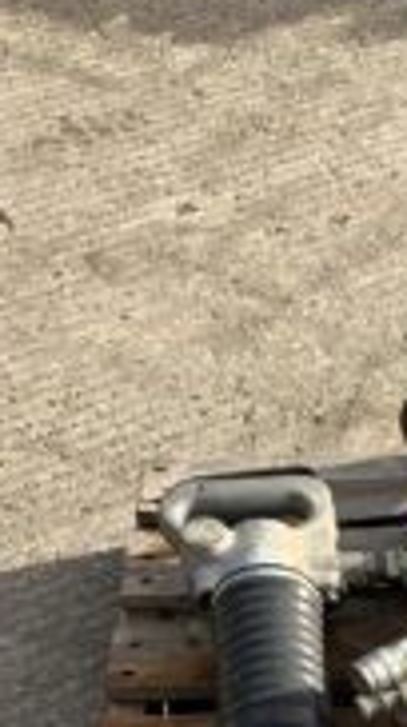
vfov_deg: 18.2
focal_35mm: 111
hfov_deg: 9.8
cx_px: 910
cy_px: 899
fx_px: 2136
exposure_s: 1/855
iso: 16
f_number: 1.8
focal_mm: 3
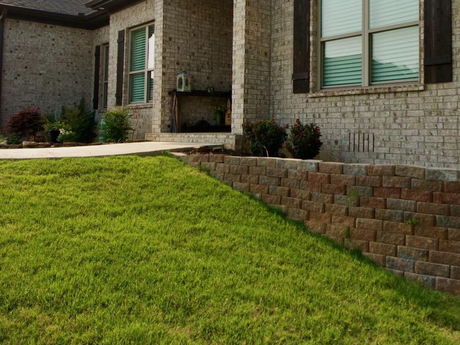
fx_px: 917
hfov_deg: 27.9
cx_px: 326
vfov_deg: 21.2
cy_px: 93
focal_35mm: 69
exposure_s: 1/5000
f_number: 5
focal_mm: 20
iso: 320
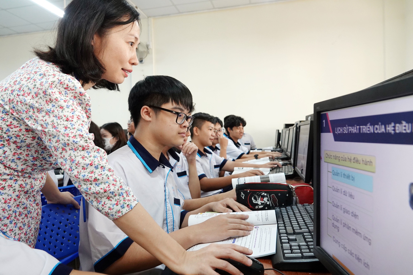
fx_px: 275
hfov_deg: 73.7
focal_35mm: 24
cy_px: 138
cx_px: 206
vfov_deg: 53.1
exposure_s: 1/160
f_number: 2.5
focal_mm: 8.8
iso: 800
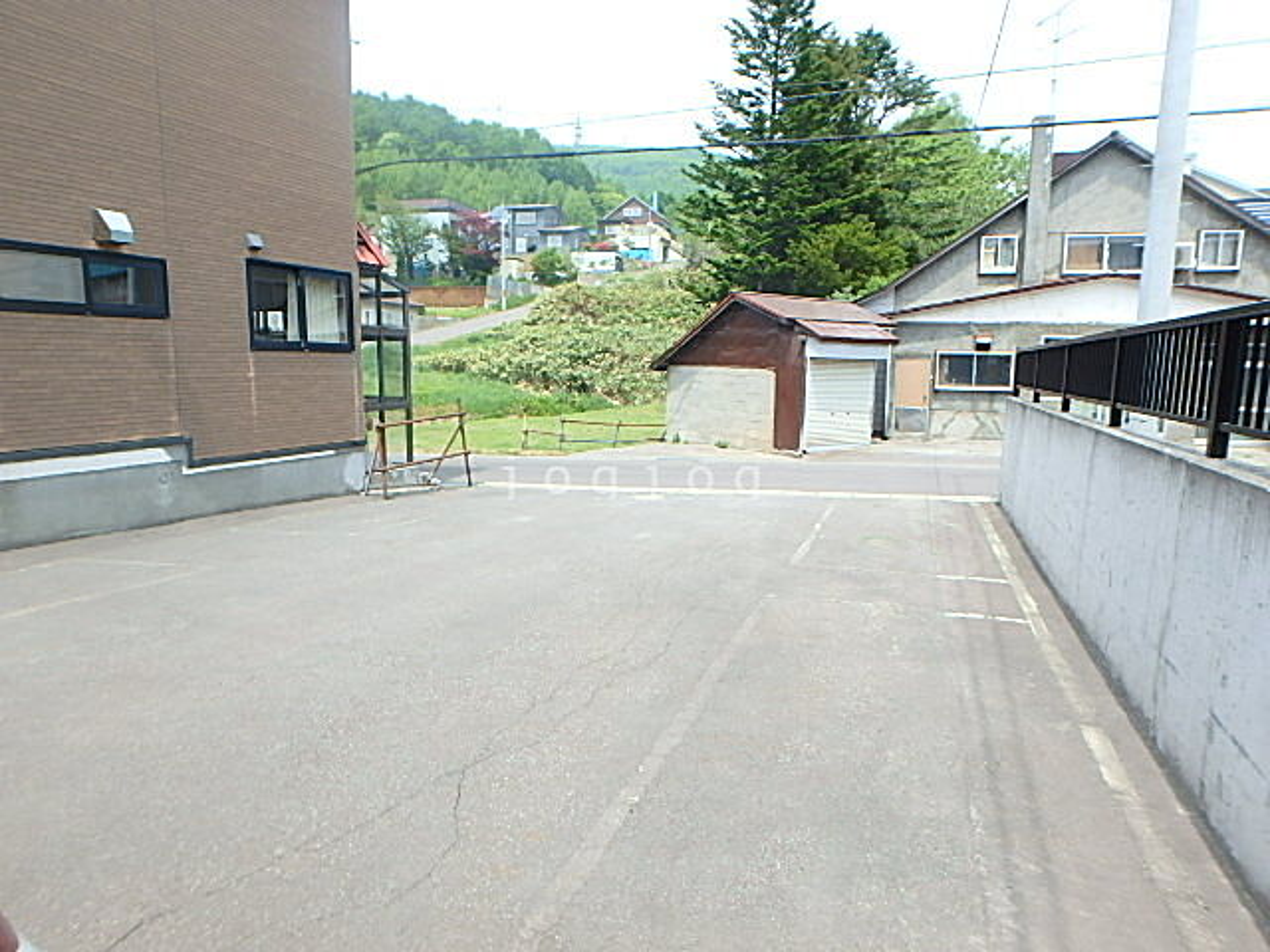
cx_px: 635
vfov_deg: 63.4
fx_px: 770
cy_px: 476
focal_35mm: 21
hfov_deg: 79.0
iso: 125
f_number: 3.5
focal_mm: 3.7
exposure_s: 1/500
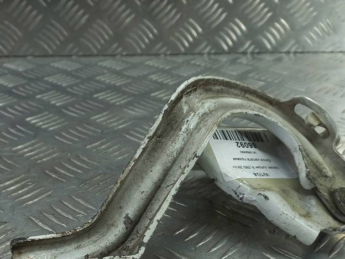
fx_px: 409
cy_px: 200
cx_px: 140
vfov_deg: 34.3
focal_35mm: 41
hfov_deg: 45.6
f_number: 1.8
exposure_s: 1/50
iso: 50
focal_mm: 4.6
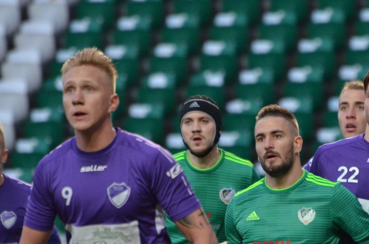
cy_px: 184
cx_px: 309
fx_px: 7938
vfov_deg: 1.8
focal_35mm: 776
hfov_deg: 2.7
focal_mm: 300
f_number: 5.6
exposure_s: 1/500
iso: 1250
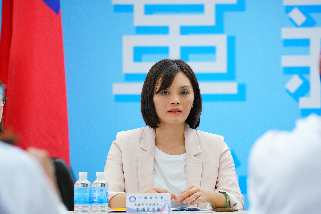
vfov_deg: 4.6
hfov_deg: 6.9
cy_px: 107
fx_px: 2675
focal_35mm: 300
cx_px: 160
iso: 3200
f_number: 4
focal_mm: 200
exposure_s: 1/250
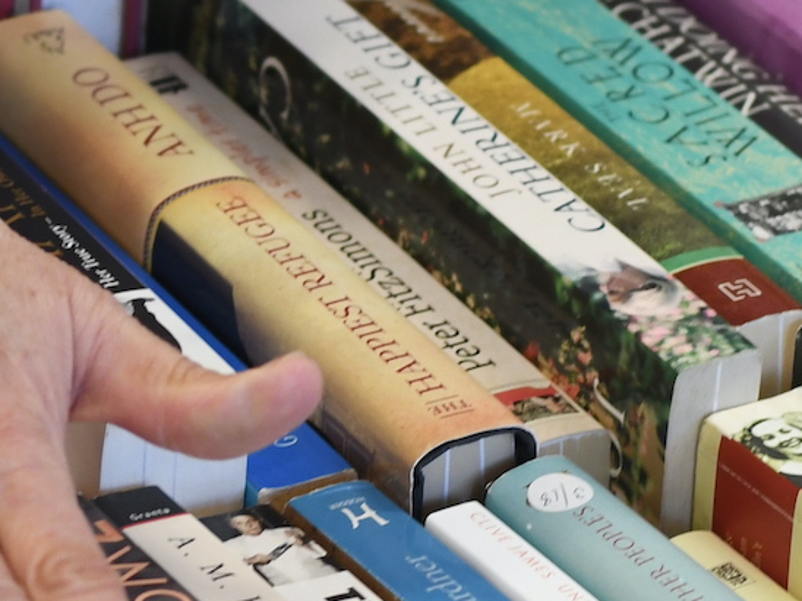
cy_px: 517
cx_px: -4
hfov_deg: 7.5
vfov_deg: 5.6
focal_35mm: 263
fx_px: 6093
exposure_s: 1/80
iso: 800
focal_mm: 50
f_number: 4
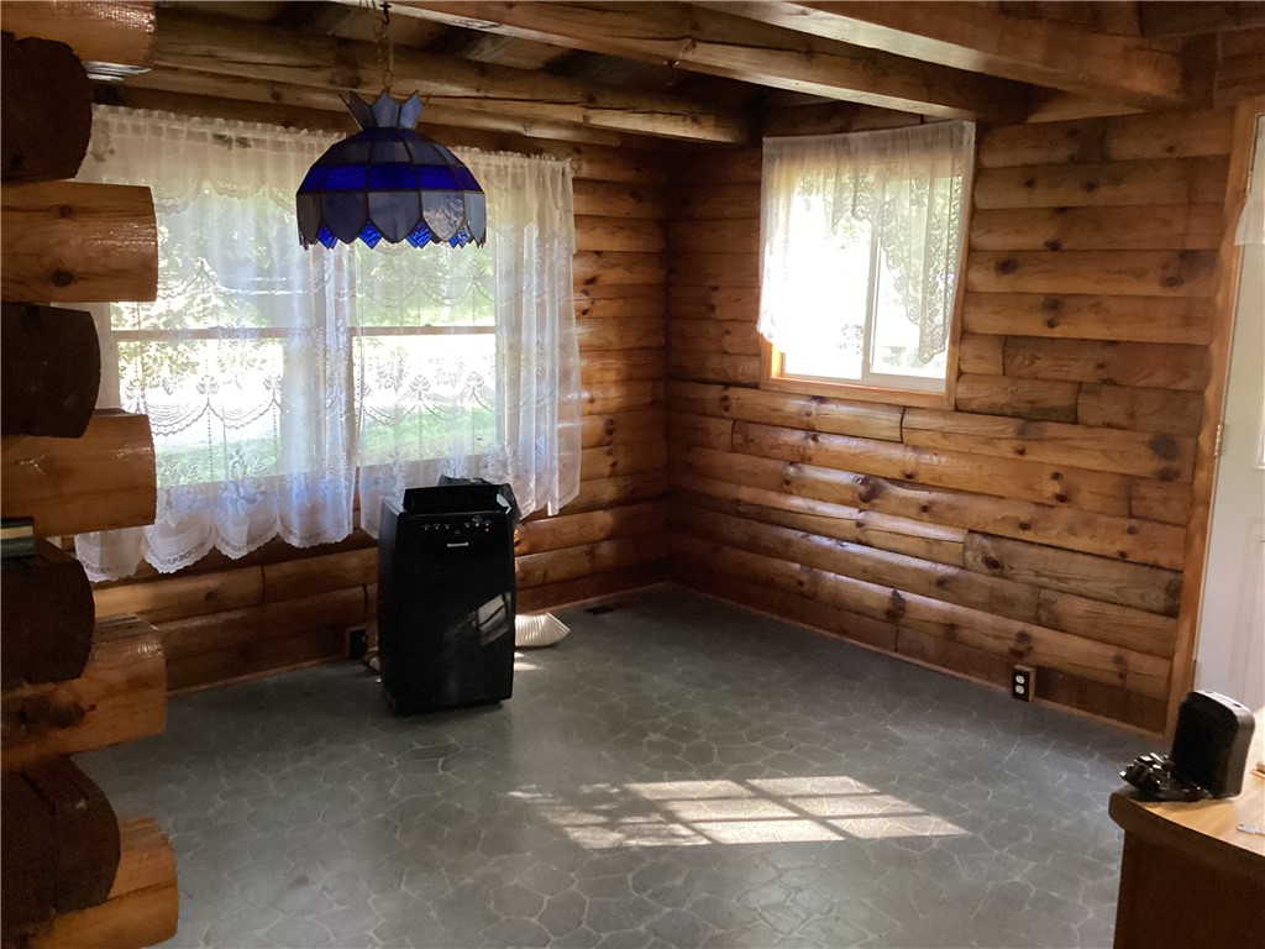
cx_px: 632
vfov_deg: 45.4
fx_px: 1133
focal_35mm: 31
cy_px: 474
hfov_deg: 58.4
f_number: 2.4
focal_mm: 3.3
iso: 400
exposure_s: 1/40
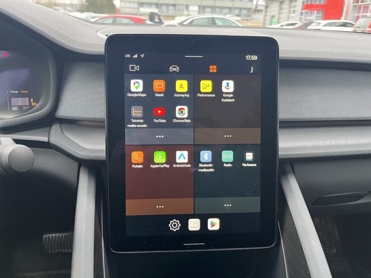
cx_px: 186
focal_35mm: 26
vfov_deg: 53.1
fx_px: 279
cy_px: 139
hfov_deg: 67.3
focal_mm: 5.1
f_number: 1.6
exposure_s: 1/61
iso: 125
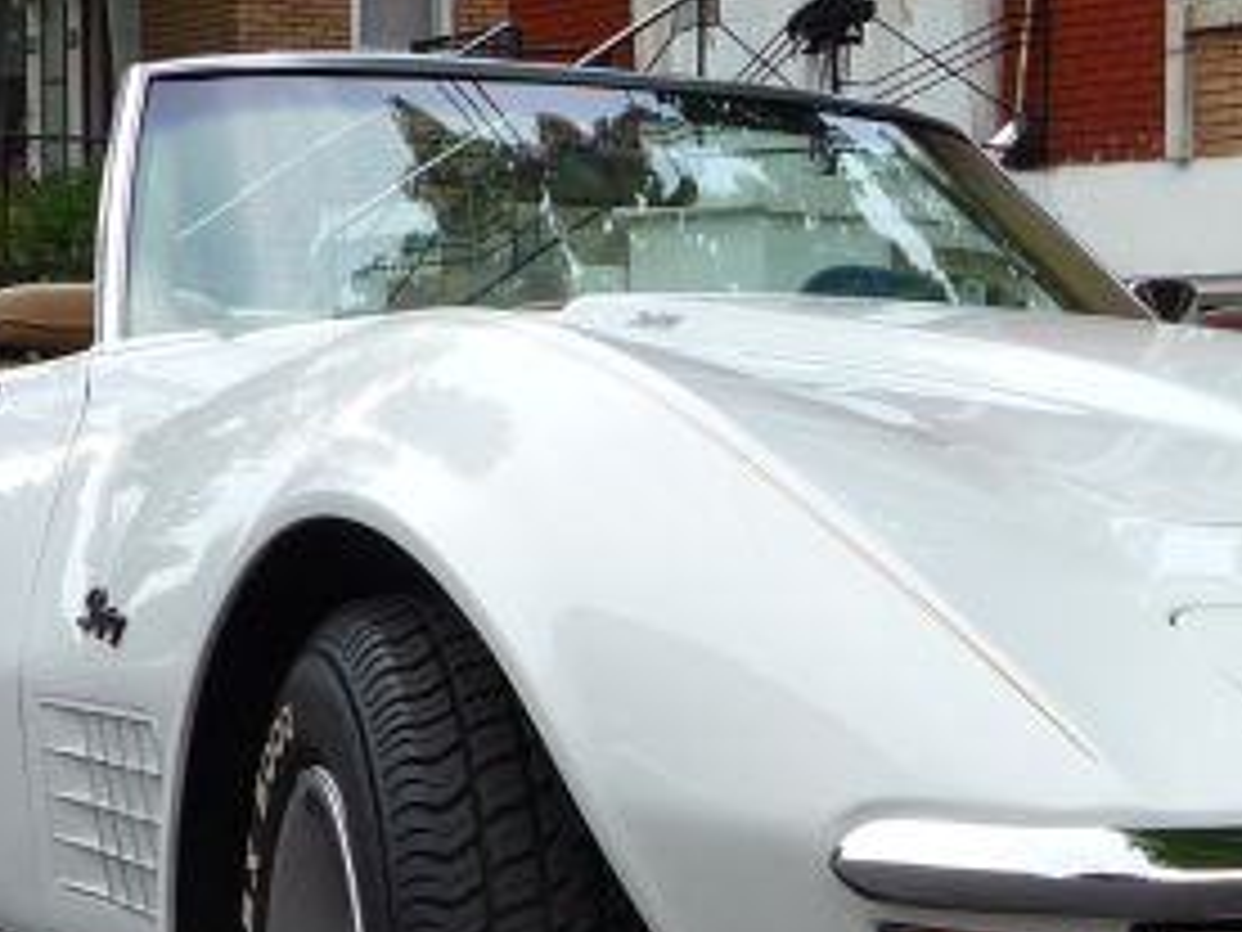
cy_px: 828
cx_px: 1134
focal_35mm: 116
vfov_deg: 12.7
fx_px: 4162
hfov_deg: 16.7
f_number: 4.3
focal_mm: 7
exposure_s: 1/100
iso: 100
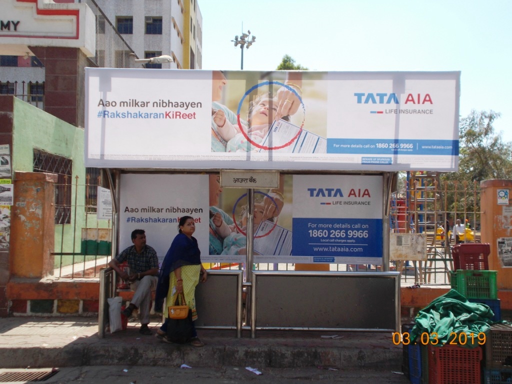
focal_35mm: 44
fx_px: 651
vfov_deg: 32.9
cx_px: 256
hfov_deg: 42.9
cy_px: 192
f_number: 4.2
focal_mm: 7.9
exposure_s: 1/400
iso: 80
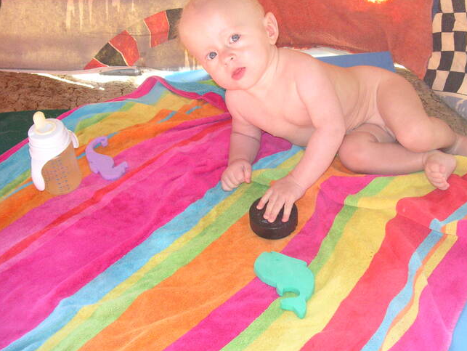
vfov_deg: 31.4
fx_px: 621
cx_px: 277
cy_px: 134
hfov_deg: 41.1
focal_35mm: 46
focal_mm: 6.1
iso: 160
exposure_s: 1/180
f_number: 2.8
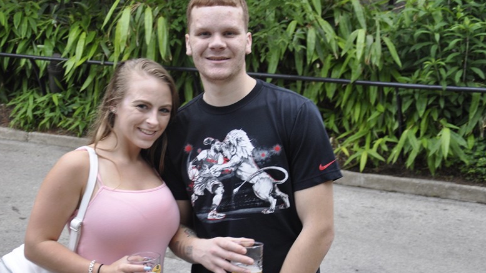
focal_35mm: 71
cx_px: 183
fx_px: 911
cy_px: 142
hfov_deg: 29.8
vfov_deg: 17.1
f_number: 4.5
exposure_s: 1/30
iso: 400
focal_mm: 35
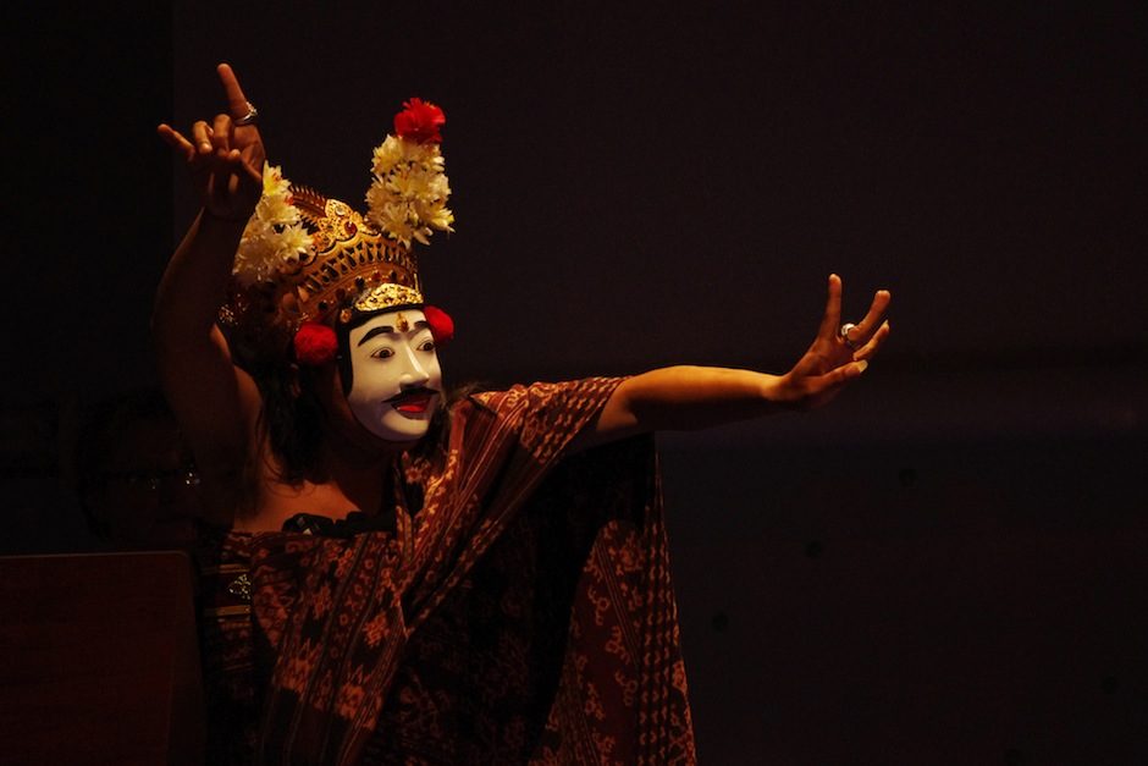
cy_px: 383
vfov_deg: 4.6
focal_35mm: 300
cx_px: 574
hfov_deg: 6.9
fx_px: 9567
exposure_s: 1/100
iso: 1600
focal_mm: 200
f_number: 5.6
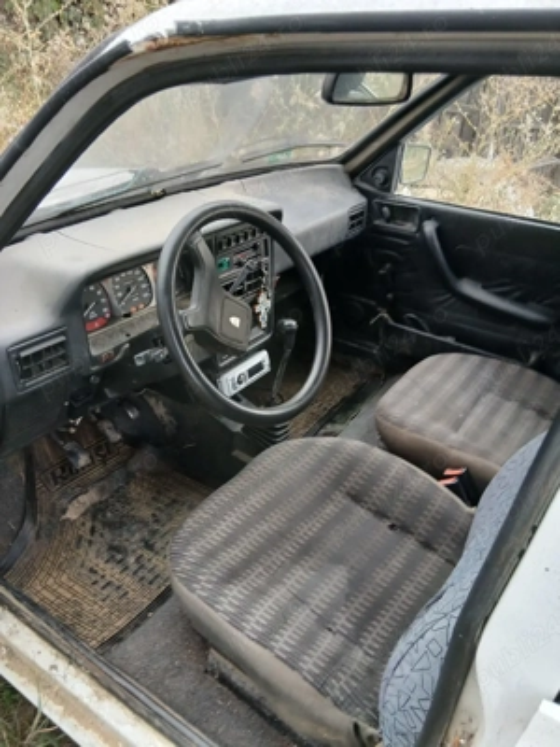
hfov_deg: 53.1
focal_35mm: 26
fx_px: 561
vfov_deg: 67.3
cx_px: 280
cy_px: 374
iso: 80
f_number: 1.8
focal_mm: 3.98
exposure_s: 1/50.3
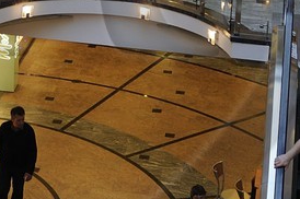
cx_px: -97
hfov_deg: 14.1
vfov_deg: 9.4
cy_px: -121
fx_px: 1165
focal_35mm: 140
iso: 400
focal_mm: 24
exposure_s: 1/60
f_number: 4.5
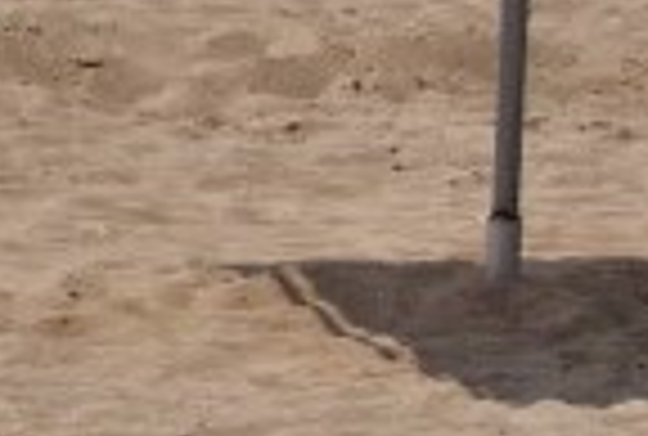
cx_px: -1204
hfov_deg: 3.3
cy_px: -243
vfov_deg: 2.2
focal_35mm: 620
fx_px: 11195
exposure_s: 1/400
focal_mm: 52
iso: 100
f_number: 10
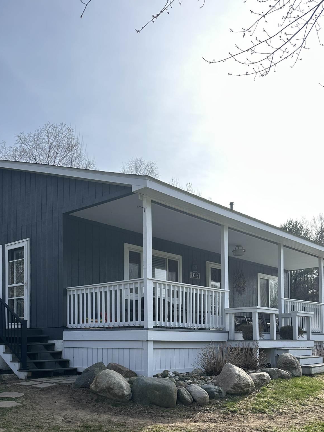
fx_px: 449
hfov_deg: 39.6
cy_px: 318
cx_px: 147
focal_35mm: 36
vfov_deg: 49.5
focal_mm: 6.86
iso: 80
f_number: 1.78
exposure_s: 1/1779
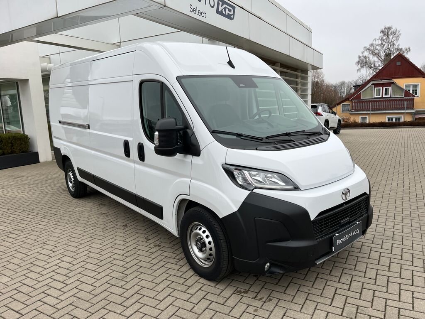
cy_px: 160
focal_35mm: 26
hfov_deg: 67.3
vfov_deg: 53.1
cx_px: 212
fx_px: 319
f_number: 1.6
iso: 50
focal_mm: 5.1
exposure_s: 1/653
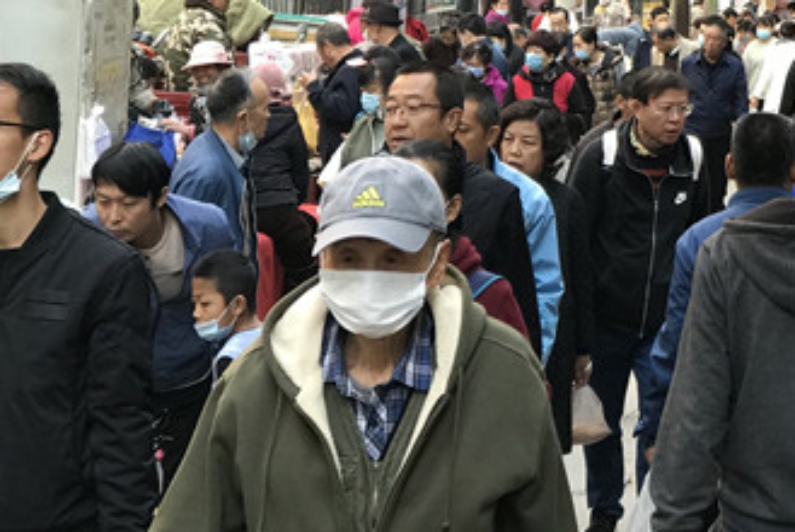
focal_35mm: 144
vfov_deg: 9.4
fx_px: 3183
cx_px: 877
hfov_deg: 13.9
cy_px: -126
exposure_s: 1/50
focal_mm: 6.6
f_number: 2.8
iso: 20
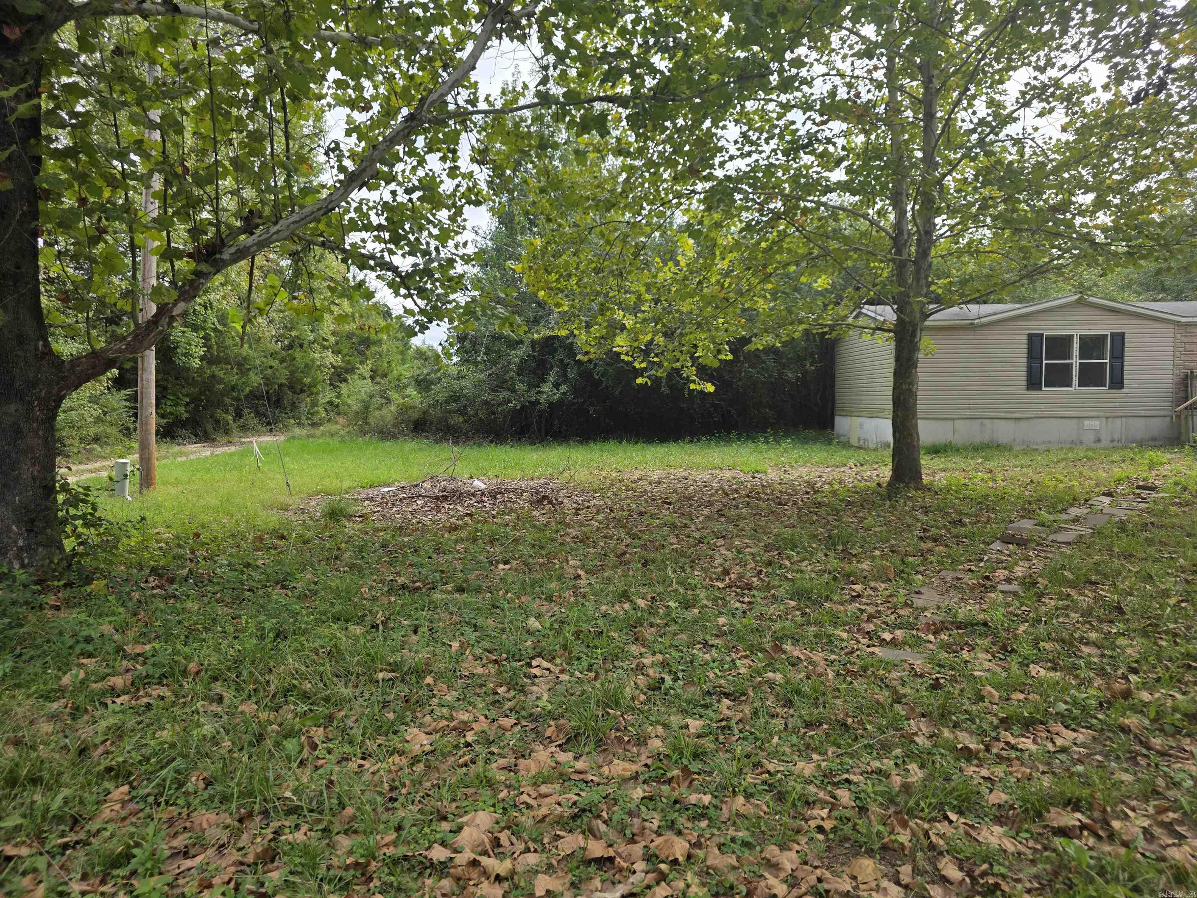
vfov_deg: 58.9
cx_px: 598
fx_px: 795
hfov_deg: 73.9
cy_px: 449
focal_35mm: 23
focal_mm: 6.3
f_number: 1.7
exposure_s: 1/1429
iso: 80
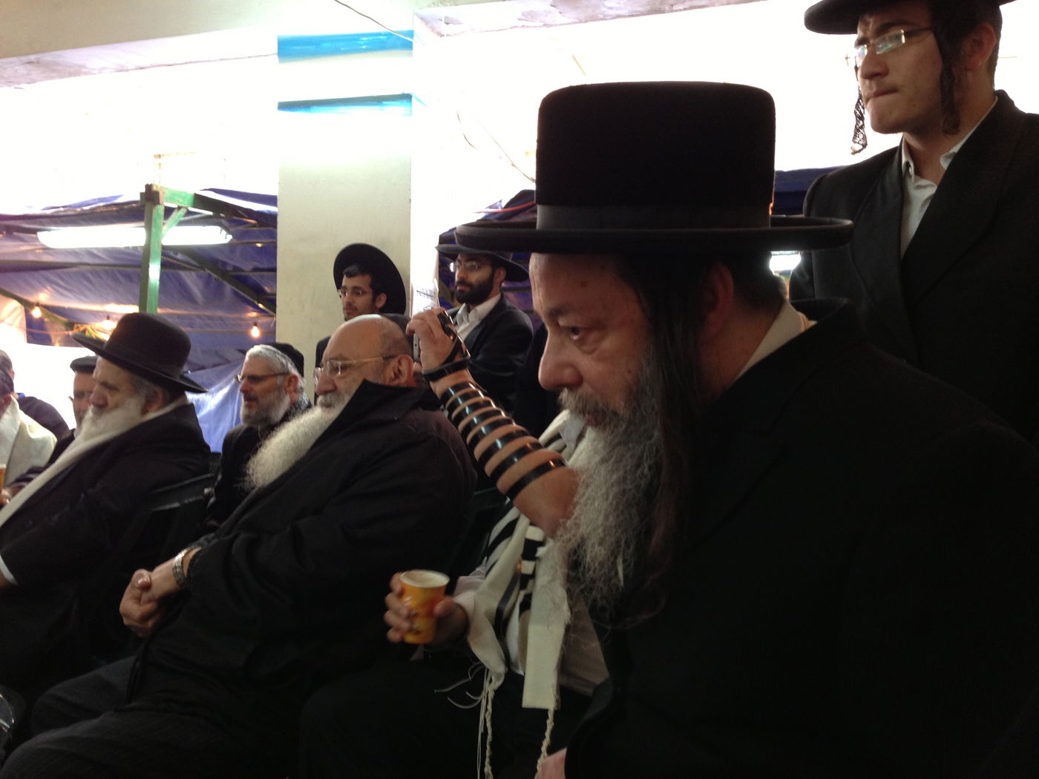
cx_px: 520
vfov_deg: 42.9
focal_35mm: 33
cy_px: 390
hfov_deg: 55.4
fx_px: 990
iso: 100
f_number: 2.4
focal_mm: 4.13
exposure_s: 1/20
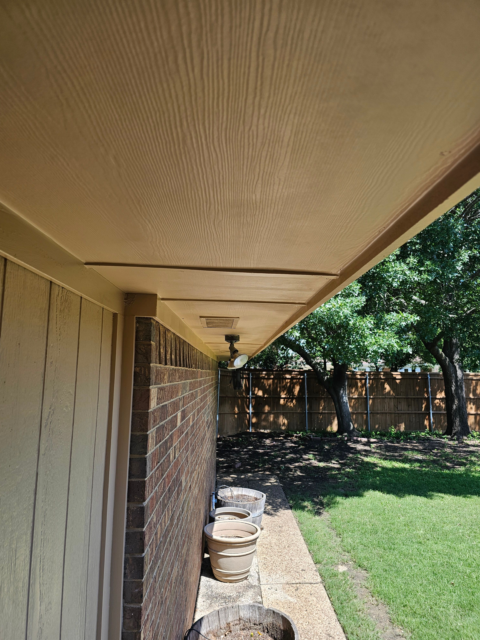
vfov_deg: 73.9
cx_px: 240
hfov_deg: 58.9
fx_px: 425
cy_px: 320
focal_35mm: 23
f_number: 1.7
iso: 25
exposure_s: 1/359
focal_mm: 6.3
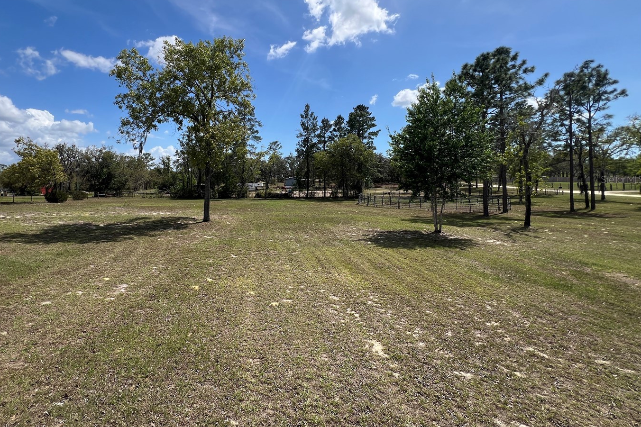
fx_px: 285
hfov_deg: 95.8
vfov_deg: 73.2
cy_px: 179
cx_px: 266
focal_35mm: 16
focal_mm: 1.57
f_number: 1.8
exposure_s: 1/1672
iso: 32
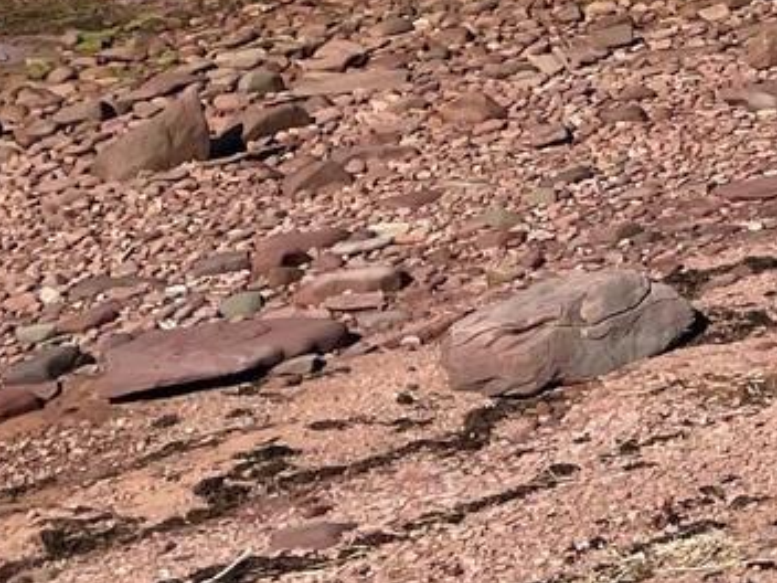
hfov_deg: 12.1
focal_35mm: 149
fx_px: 3344
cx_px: 1455
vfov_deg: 9.3
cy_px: -625
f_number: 1.6
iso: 32
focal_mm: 5.1
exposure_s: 1/4902
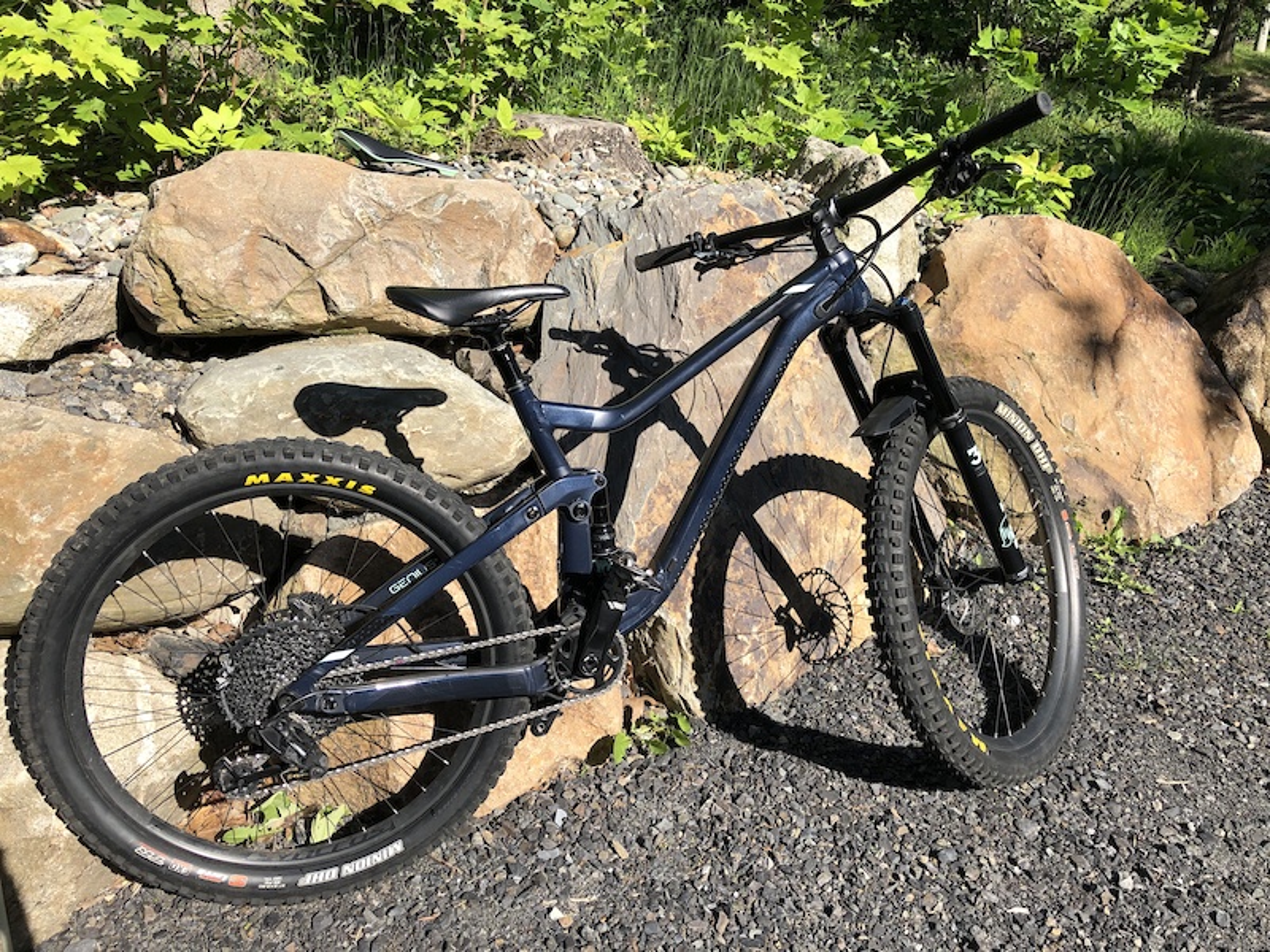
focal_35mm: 28
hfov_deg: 63.4
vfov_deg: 49.7
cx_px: 635
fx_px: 1027
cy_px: 476
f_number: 1.8
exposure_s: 1/1263
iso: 20
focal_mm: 4
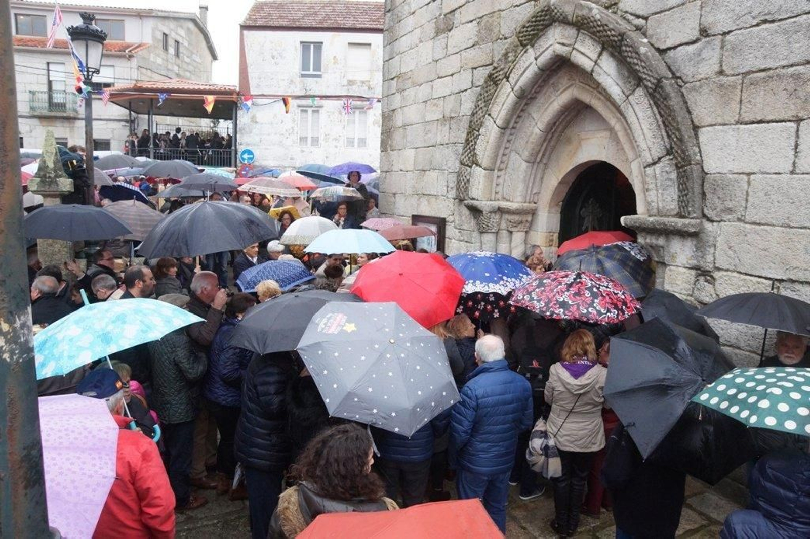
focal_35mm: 24
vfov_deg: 53.1
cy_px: 270
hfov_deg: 73.8
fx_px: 540
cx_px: 405
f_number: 4.5
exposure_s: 1/320
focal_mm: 16
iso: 1600
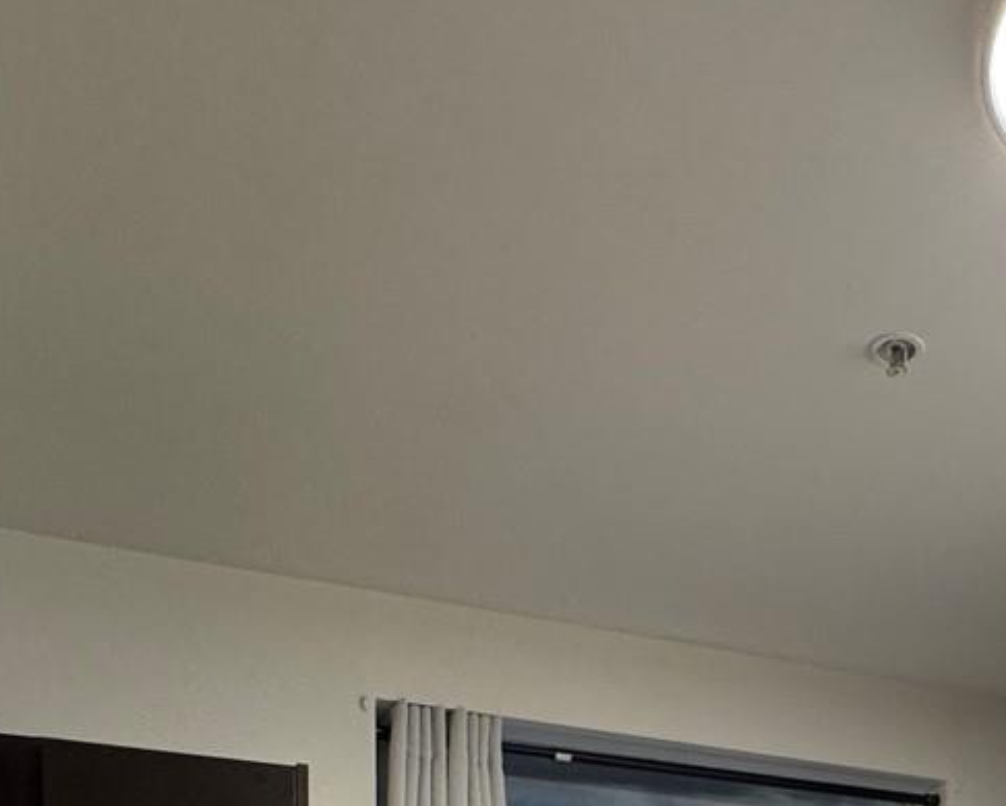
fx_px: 1340
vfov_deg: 25.6
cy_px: 1189
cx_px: 797
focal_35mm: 45
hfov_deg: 39.6
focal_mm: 2.22
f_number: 2.2
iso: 250
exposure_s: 1/60
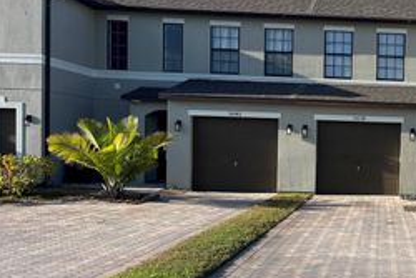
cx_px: 414
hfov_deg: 33.7
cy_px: 172
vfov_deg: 25.0
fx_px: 624
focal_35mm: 54
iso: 50
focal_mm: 5.1
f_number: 1.6
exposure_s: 1/2632
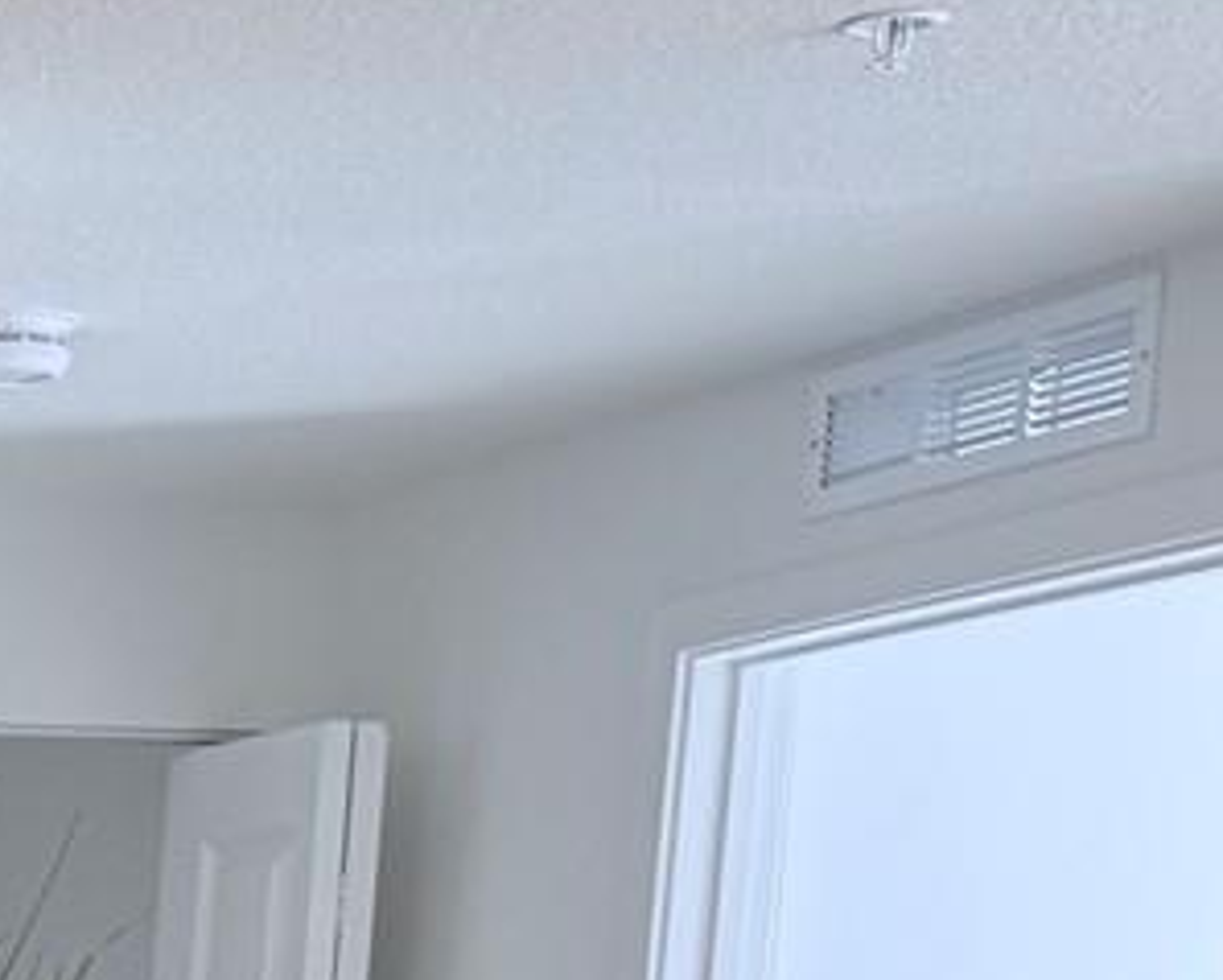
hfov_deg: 12.1
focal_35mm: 126
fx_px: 4564
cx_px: -1738
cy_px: 1894
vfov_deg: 11.2
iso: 160
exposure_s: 1/120
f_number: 1.78
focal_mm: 6.76
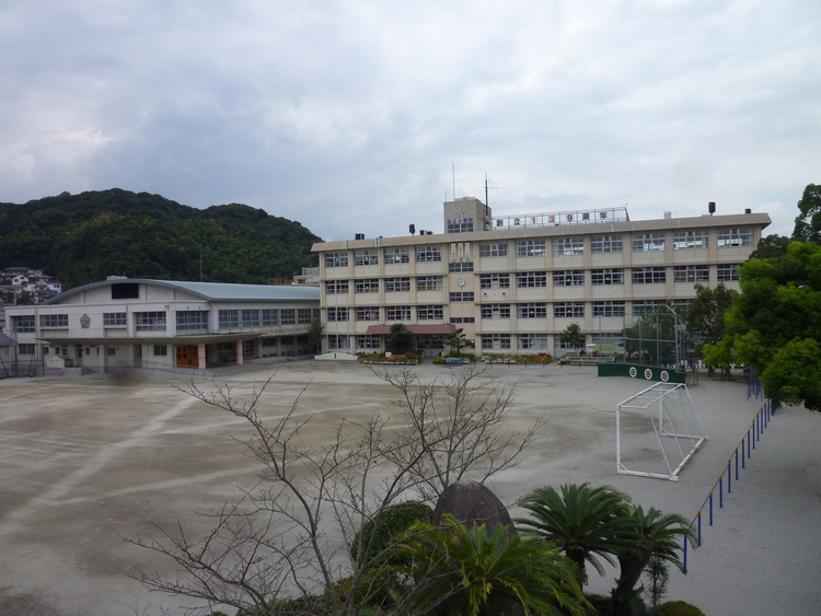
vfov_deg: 54.9
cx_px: 410
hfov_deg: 69.4
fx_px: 593
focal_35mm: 25
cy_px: 308
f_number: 4
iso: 80
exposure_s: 1/400
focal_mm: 4.5
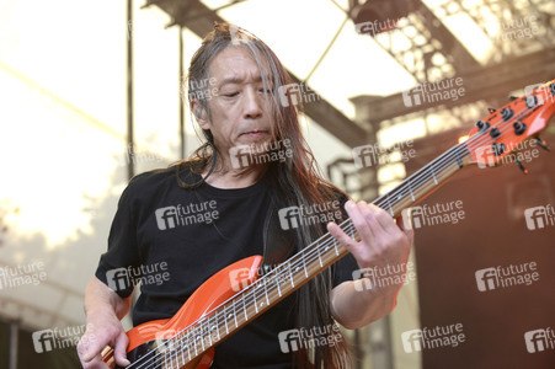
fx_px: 1078
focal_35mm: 70
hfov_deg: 28.9
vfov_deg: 19.4
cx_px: 278
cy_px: 184
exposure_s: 1/640
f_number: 4.5
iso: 1000
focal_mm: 70
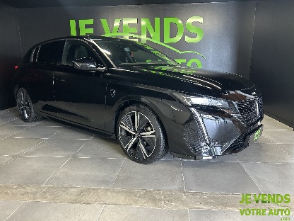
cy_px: 110
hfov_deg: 67.3
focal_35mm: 26
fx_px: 221
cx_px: 147
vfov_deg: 53.1
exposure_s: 1/50
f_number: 1.5
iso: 160
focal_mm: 5.7
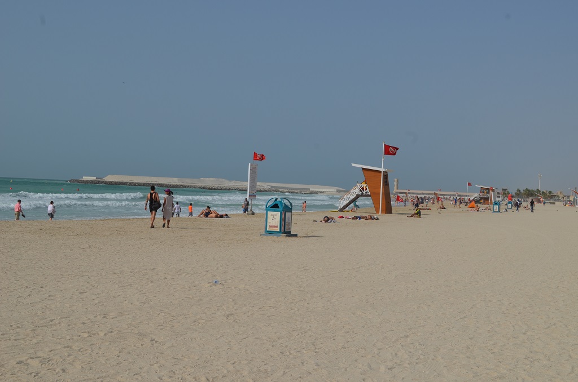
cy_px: 191
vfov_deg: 27.9
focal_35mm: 48
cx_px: 289
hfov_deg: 41.2
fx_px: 769
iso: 100
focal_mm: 32
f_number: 10
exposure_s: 1/400
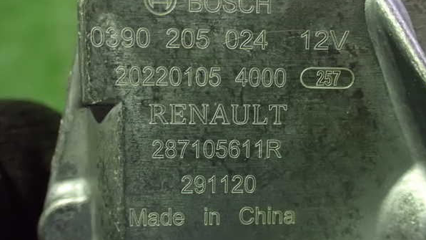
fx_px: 508
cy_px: 112
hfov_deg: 45.5
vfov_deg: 26.5
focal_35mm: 45
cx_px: 214
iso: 1600
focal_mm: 7.31
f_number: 2.8
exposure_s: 1/40
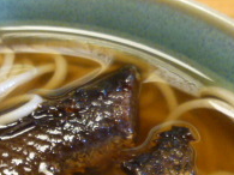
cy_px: 251
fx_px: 554
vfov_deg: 16.6
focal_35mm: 82
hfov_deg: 22.8
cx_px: -4
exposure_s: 1/30
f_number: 3.1
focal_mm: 4.5
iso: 400
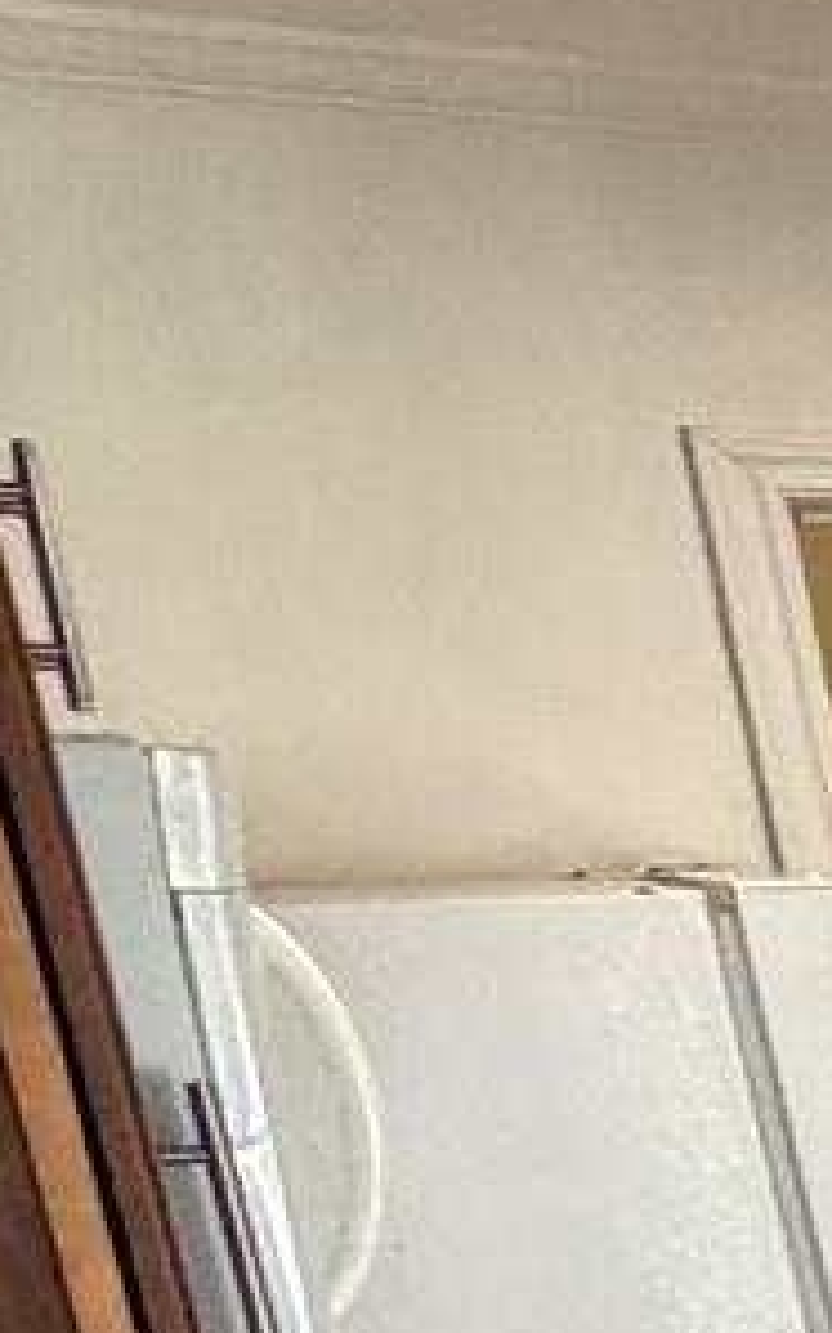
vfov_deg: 19.3
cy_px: 1579
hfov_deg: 6.4
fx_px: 3704
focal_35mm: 102
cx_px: 4147
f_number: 2.2
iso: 320
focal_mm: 2.22
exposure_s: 1/120
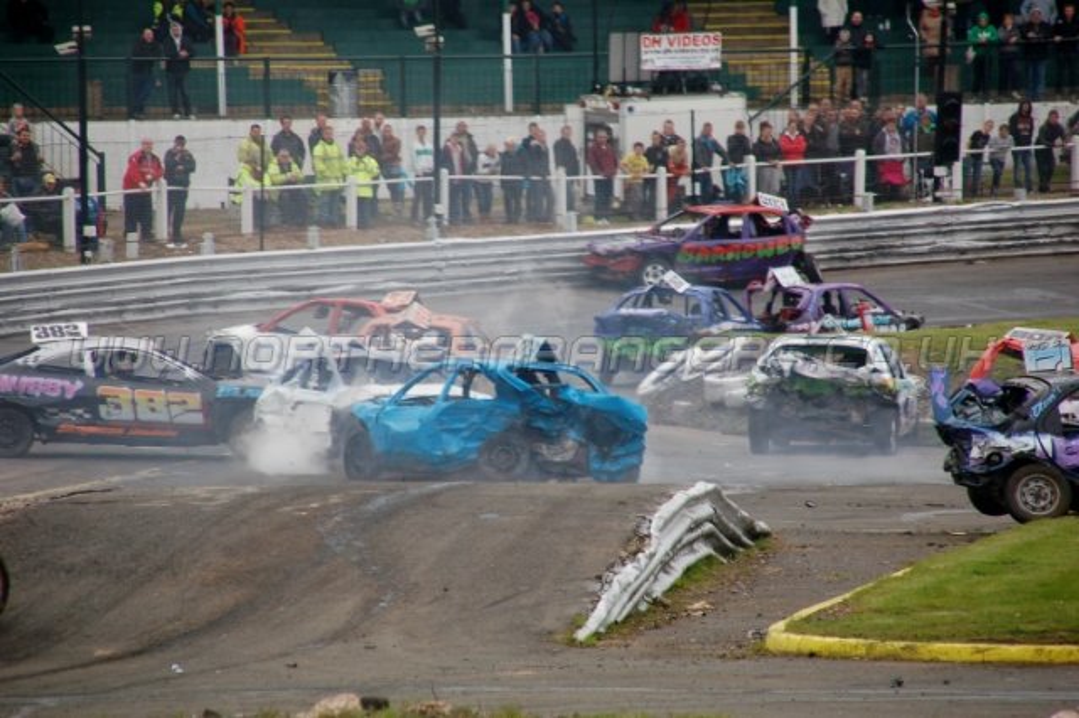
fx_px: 8987
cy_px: 359
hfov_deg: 6.9
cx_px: 540
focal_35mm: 300
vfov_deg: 4.6
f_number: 6.3
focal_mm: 200
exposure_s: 1/500
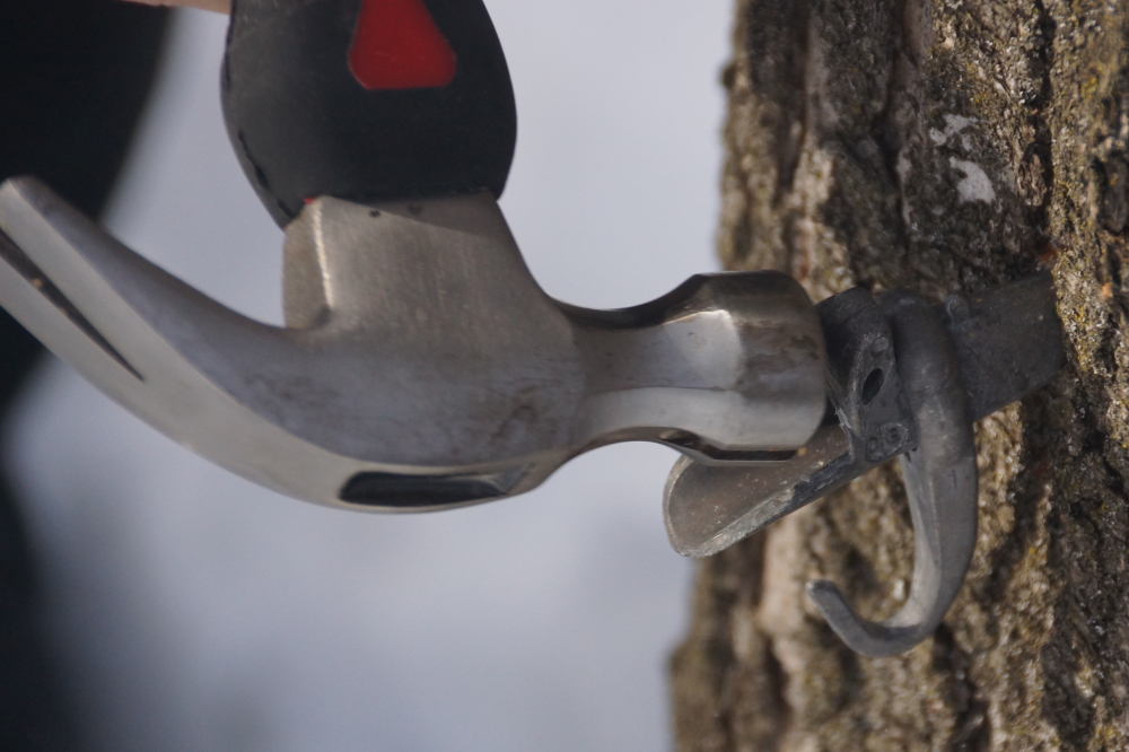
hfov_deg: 5.5
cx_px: 564
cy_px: 376
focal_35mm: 375
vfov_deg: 3.7
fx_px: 11756
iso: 640
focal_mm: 250
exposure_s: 1/400
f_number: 6.3
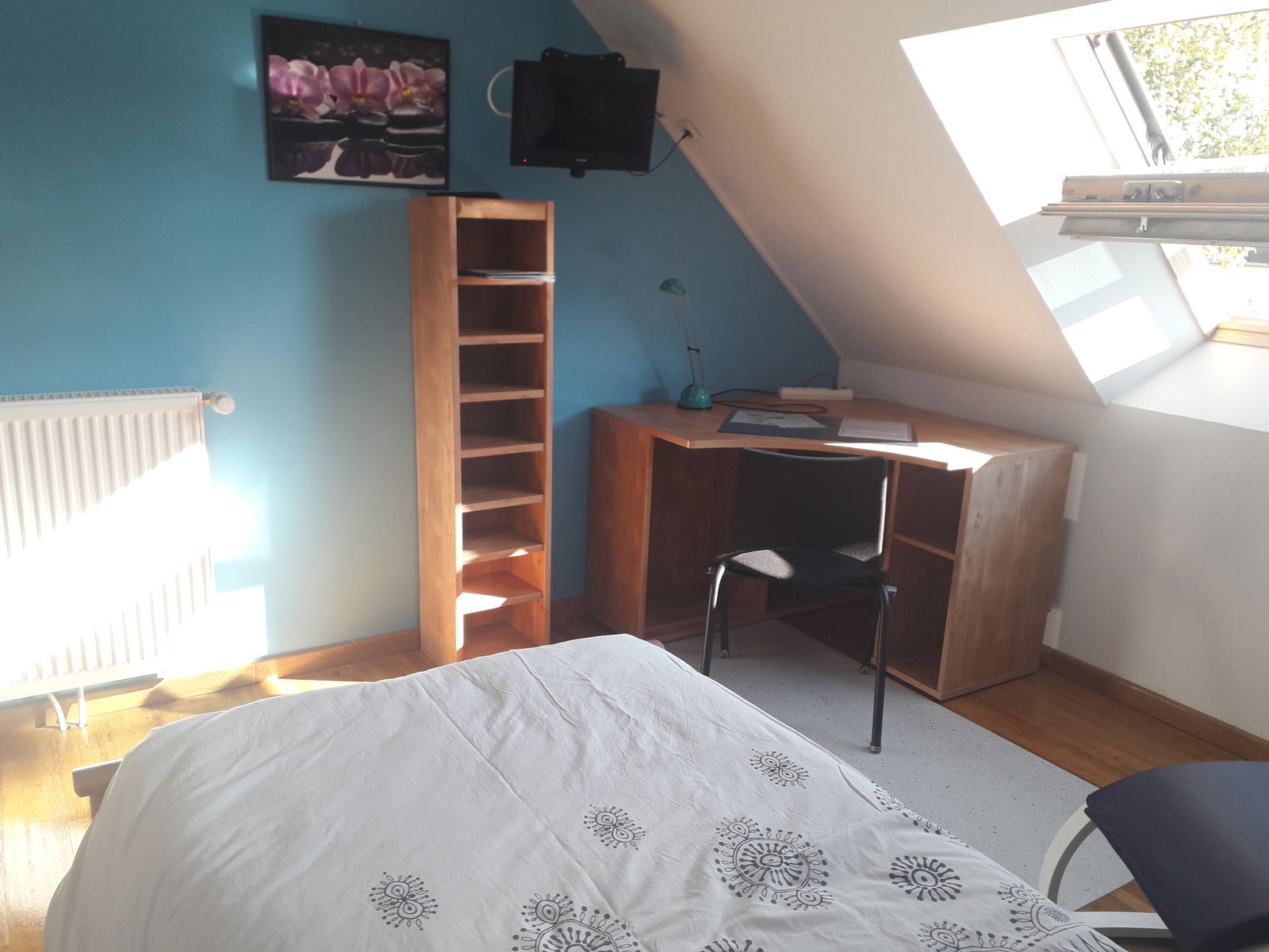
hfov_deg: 65.3
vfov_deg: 51.4
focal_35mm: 27
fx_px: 990
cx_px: 634
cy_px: 476
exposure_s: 1/100
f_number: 1.9
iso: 50
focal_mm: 3.6
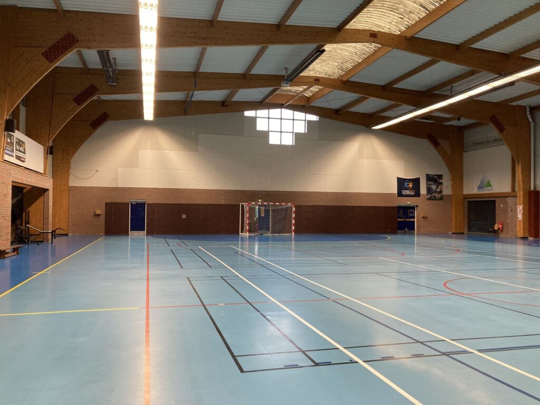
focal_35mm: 28
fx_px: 437
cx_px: 270
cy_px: 202
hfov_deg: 63.4
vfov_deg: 49.7
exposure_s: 1/50
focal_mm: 3.99
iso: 160
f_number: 1.8
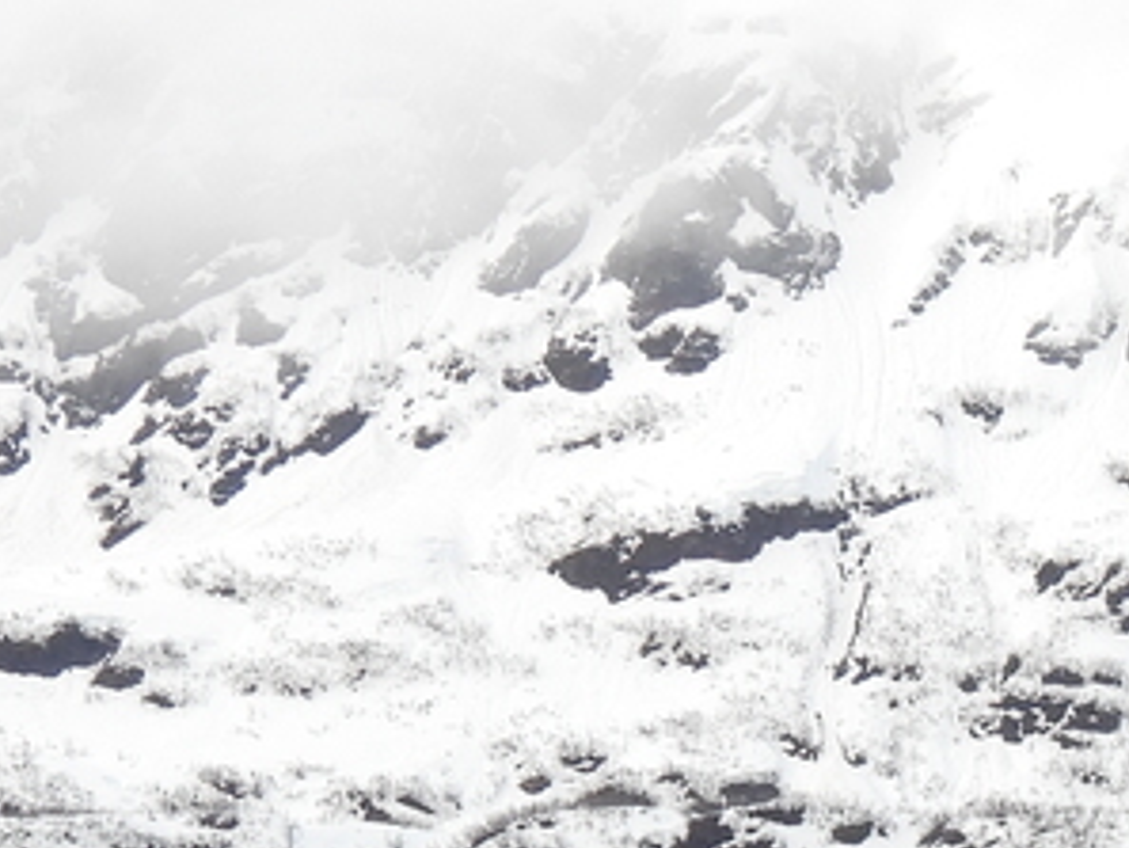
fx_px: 13345
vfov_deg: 3.6
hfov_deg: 4.8
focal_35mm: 409
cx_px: 1445
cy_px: 1327
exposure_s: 1/640
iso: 100
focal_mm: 17
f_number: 4
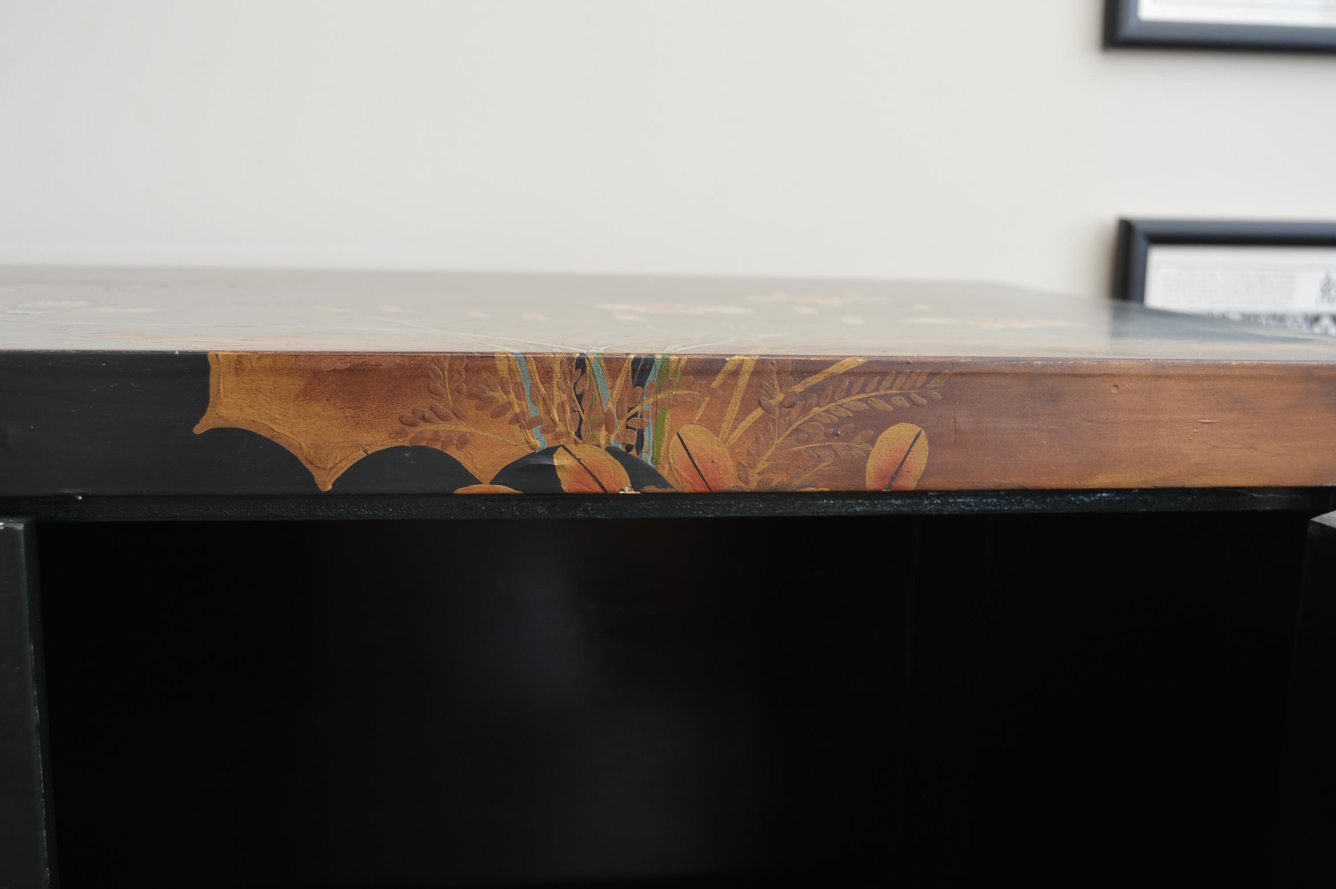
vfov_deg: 34.1
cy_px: 444
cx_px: 668
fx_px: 1446
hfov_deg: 49.6
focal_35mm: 39
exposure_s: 1/160
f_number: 5
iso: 200
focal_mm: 26
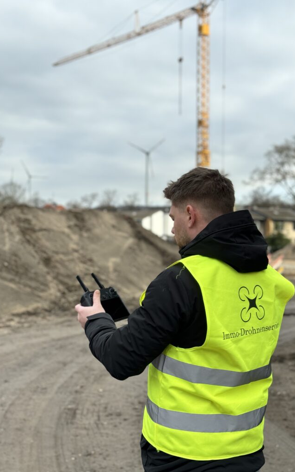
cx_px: 160
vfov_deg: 39.6
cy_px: 236
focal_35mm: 51
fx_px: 657
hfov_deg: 25.3
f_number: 1.78
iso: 64
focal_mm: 6.76
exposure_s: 1/693
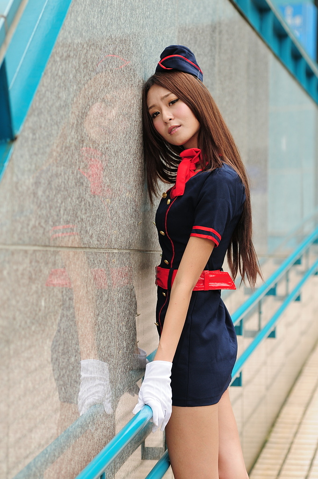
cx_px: 159
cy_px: 240
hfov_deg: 9.6
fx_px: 1893
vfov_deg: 14.4
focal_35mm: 142
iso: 200
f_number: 3.5
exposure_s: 1/320
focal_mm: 95
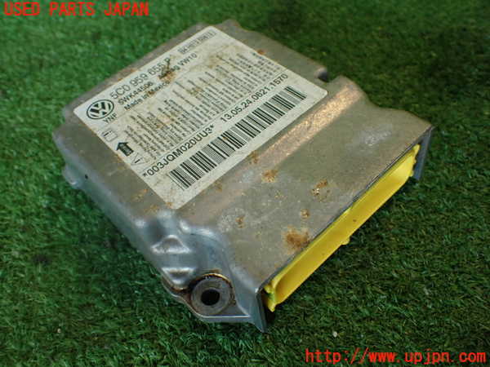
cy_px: 184
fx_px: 453
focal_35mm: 32
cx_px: 245
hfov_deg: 56.8
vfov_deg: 44.2
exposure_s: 1/60
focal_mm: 5.79
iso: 200
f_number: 2.4
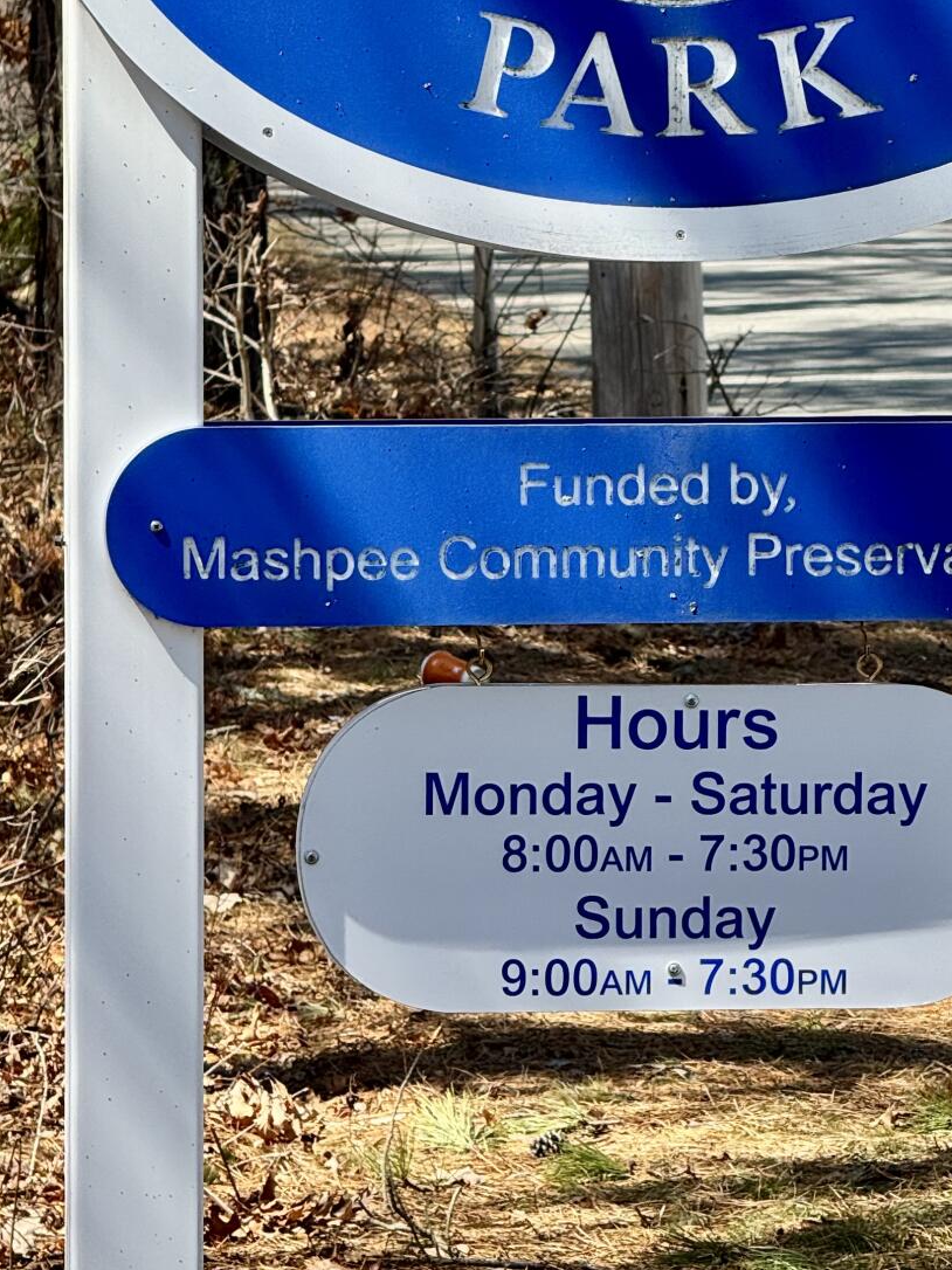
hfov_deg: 6.7
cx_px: 650
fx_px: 8107
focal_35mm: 221
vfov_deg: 8.9
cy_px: 382
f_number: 2.8
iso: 50
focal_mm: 15.66
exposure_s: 1/550
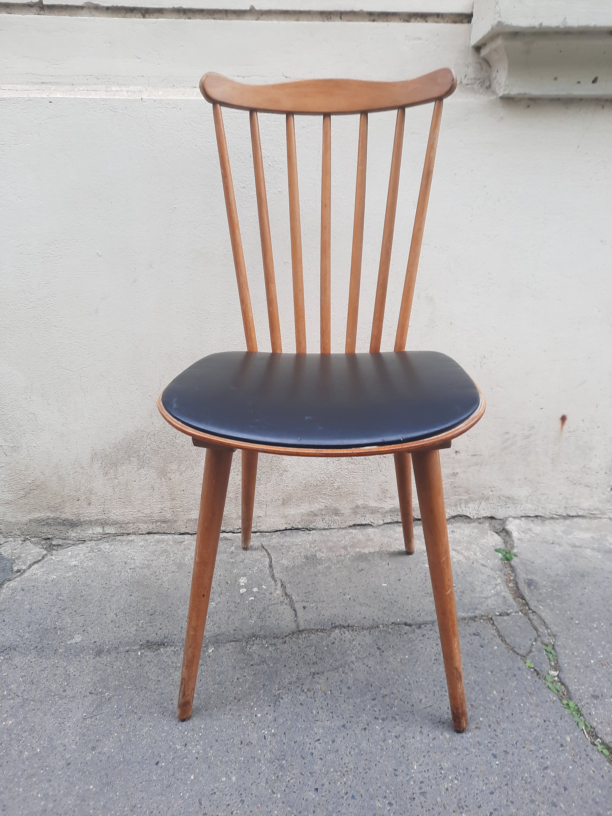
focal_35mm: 25
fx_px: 589
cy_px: 408
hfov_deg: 54.9
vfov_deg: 69.4
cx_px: 306
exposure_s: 1/125
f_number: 2
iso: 32
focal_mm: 4.6
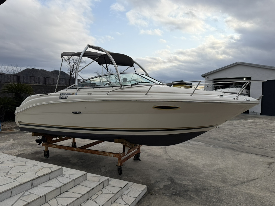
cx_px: 138
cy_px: 103
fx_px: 191
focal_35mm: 24
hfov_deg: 71.6
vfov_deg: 56.8
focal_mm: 6.76
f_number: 1.78
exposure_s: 1/3953
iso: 80
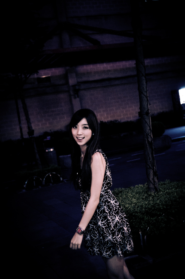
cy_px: 140
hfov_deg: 28.0
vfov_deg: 41.2
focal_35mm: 48
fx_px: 371
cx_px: 92
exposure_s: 1/40
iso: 3200
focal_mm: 32
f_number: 2.8
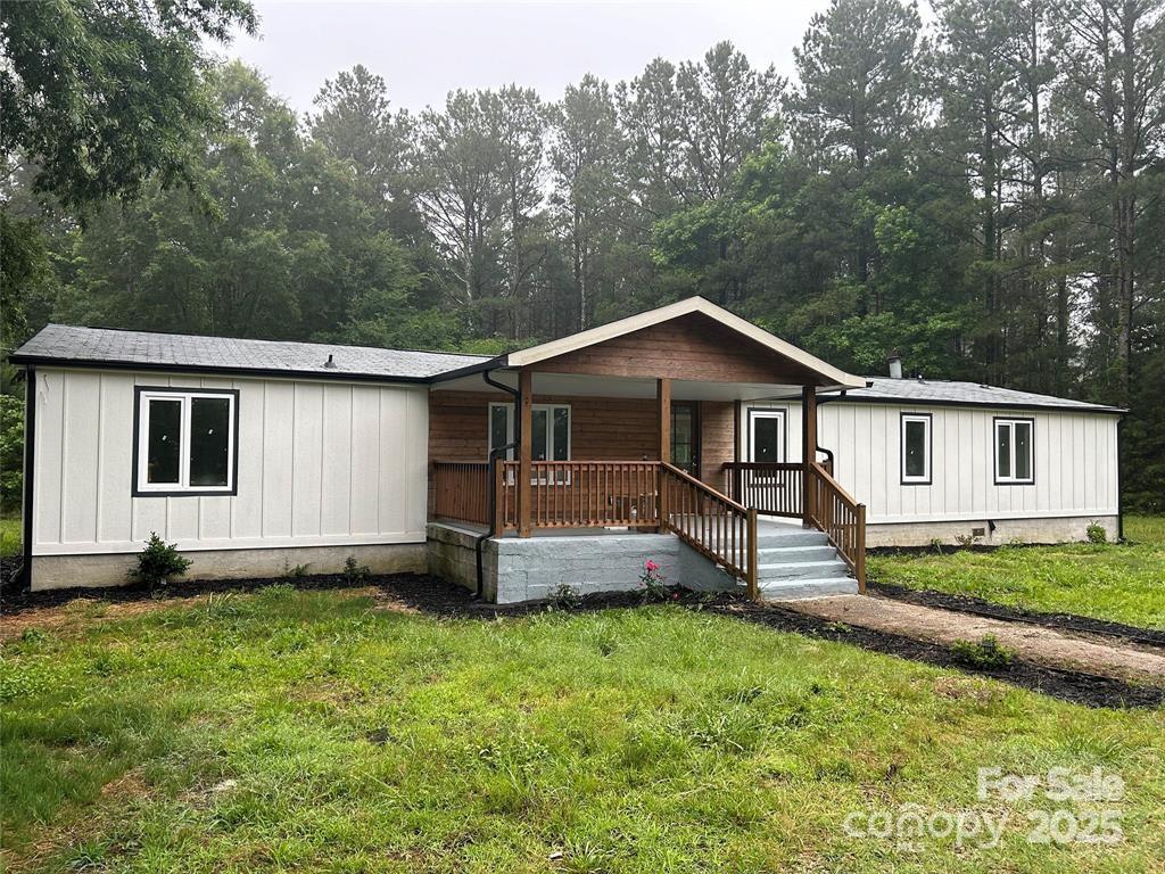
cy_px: 437
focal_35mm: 26
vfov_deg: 53.1
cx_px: 582
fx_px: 875
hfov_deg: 67.3
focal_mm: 5.7
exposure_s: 1/112
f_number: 1.5
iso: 125
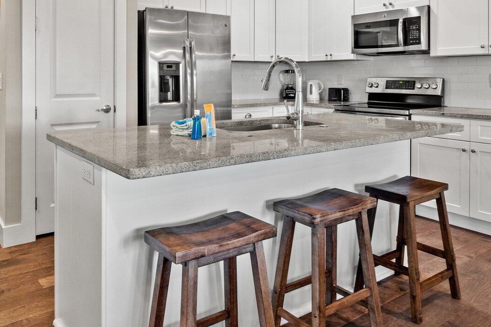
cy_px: 76
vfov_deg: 43.3
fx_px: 395
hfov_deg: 62.8
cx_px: 186
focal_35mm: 29
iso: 400
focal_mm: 10
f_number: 9
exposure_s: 3.2
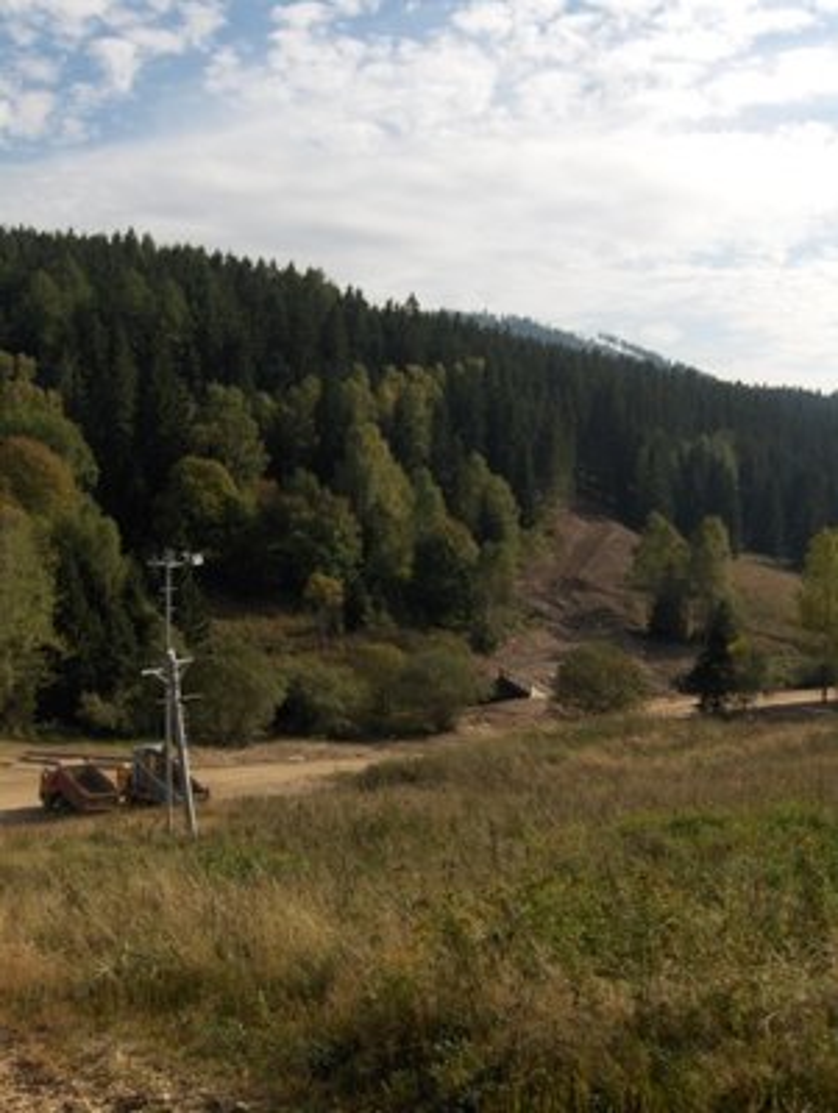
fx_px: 1127
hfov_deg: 40.8
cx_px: 419
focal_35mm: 35
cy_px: 556
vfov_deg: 52.6
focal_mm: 7.5
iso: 100
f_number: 4.3
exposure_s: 1/1000
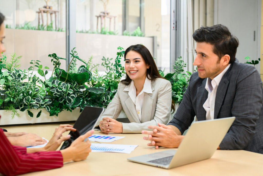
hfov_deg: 39.6
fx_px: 365
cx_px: 132
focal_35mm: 50
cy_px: 88
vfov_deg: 27.0
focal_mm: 50
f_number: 3.5
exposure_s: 1/125
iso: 500
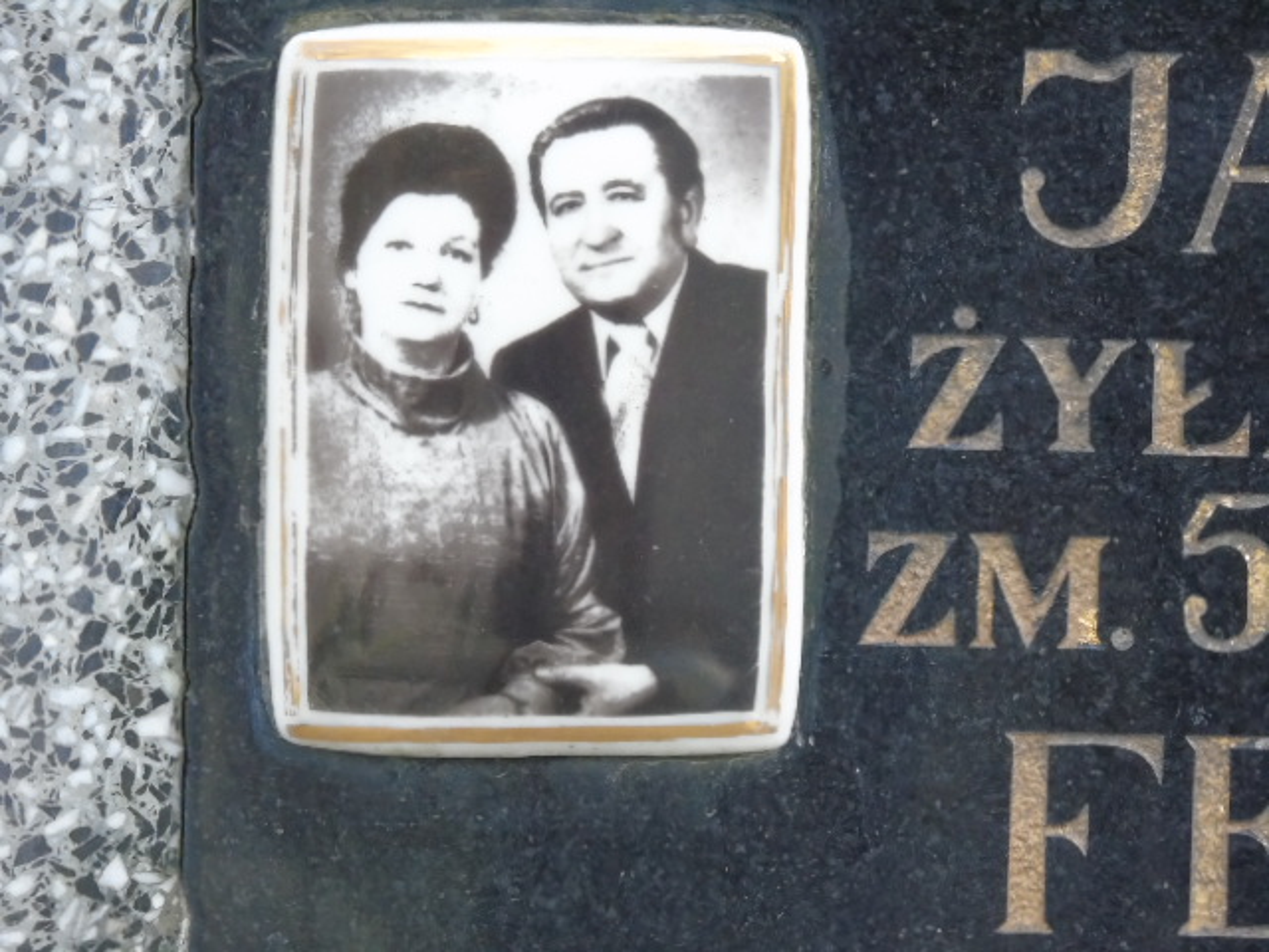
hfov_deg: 4.8
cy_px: 476
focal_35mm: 417
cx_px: 634
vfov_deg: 3.6
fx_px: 15287
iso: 640
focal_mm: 74
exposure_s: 1/60
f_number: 5.3
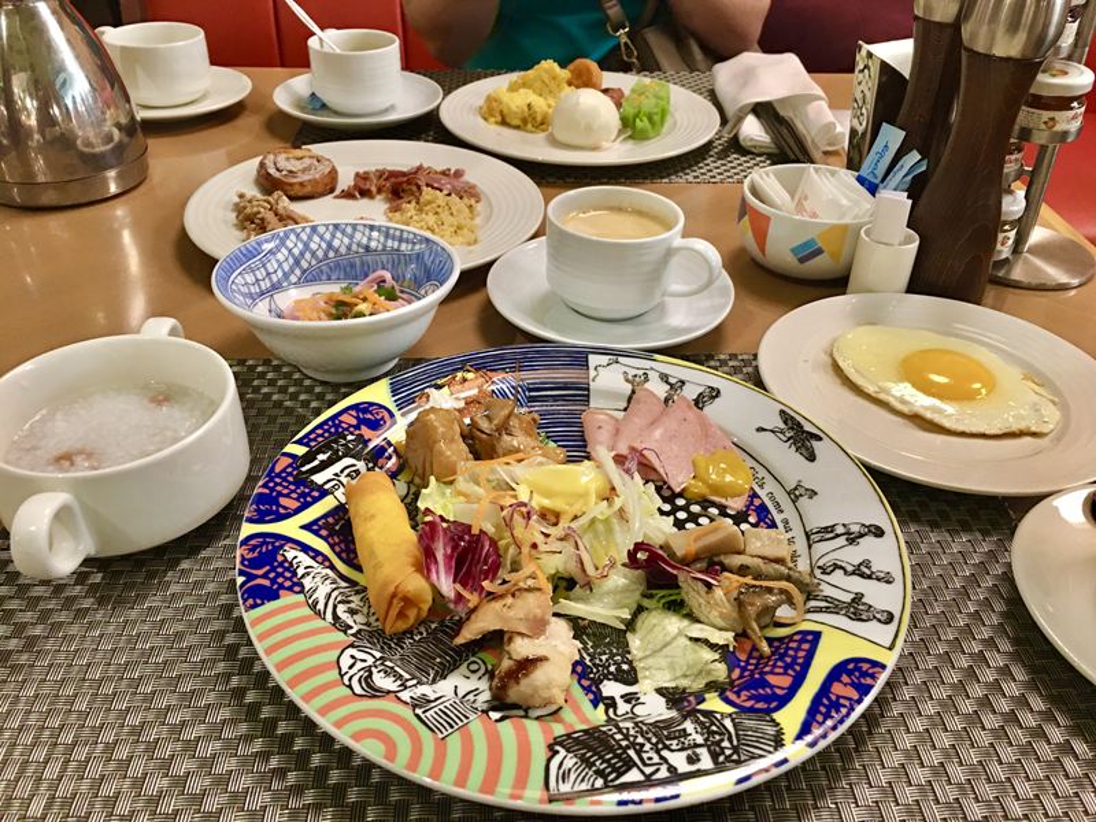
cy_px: 411
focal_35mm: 29
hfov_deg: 61.7
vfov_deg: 48.2
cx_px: 548
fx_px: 918
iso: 64
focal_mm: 4.15
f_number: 2.2
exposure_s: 1/4
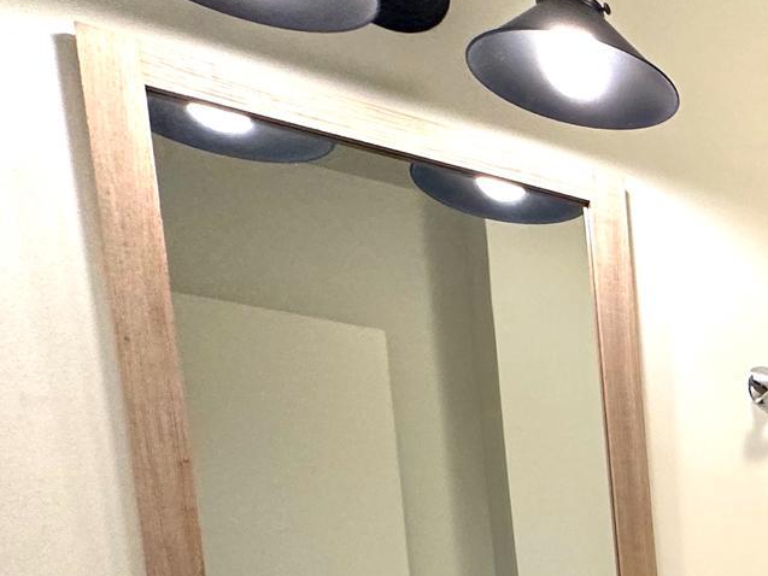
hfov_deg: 28.9
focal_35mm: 45
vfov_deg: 27.1
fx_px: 999
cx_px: 1119
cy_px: 747
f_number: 2.2
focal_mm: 2.22
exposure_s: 1/120
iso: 320
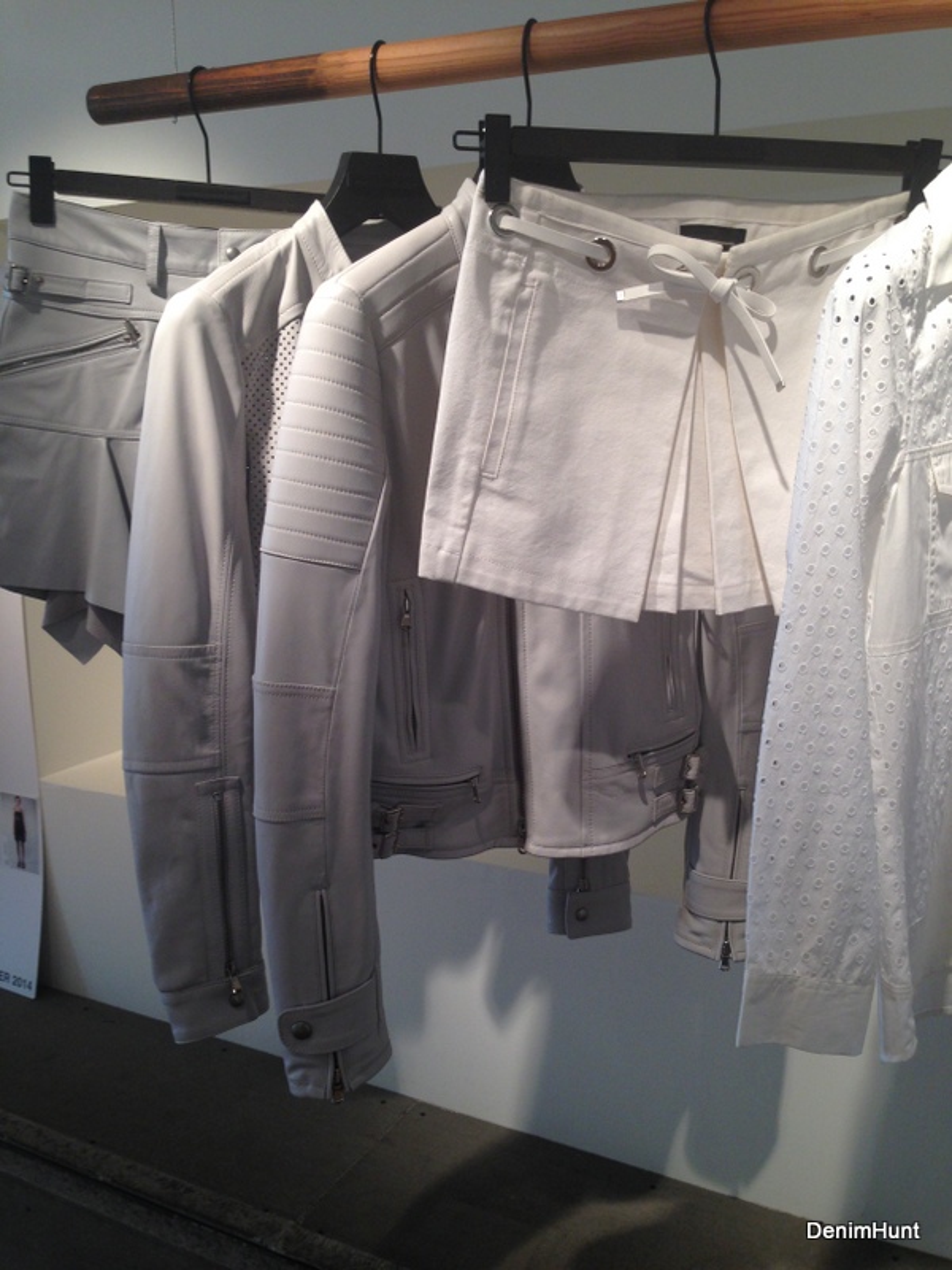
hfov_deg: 42.9
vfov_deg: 55.4
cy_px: 635
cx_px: 476
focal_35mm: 33
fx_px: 1210
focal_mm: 4.12
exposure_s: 1/40
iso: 64
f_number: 2.4
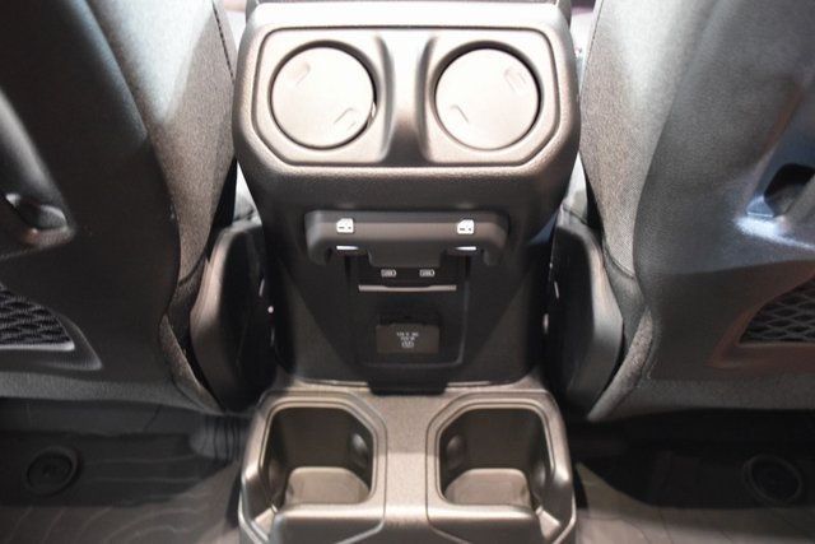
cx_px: 408
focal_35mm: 33
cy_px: 272
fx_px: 747
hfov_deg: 57.2
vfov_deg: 40.0
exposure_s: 1/1.6
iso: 3200
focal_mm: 22
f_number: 3.8
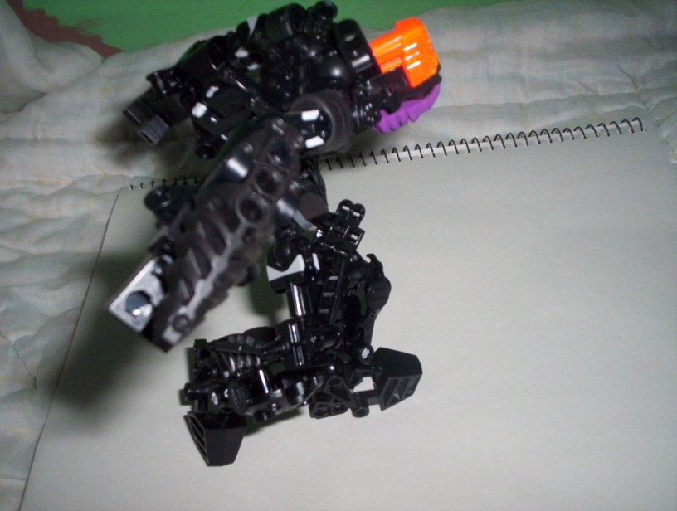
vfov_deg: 37.9
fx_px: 745
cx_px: 338
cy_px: 256
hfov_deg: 48.9
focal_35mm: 38
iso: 140
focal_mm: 4.99
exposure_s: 1/60
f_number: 4.5
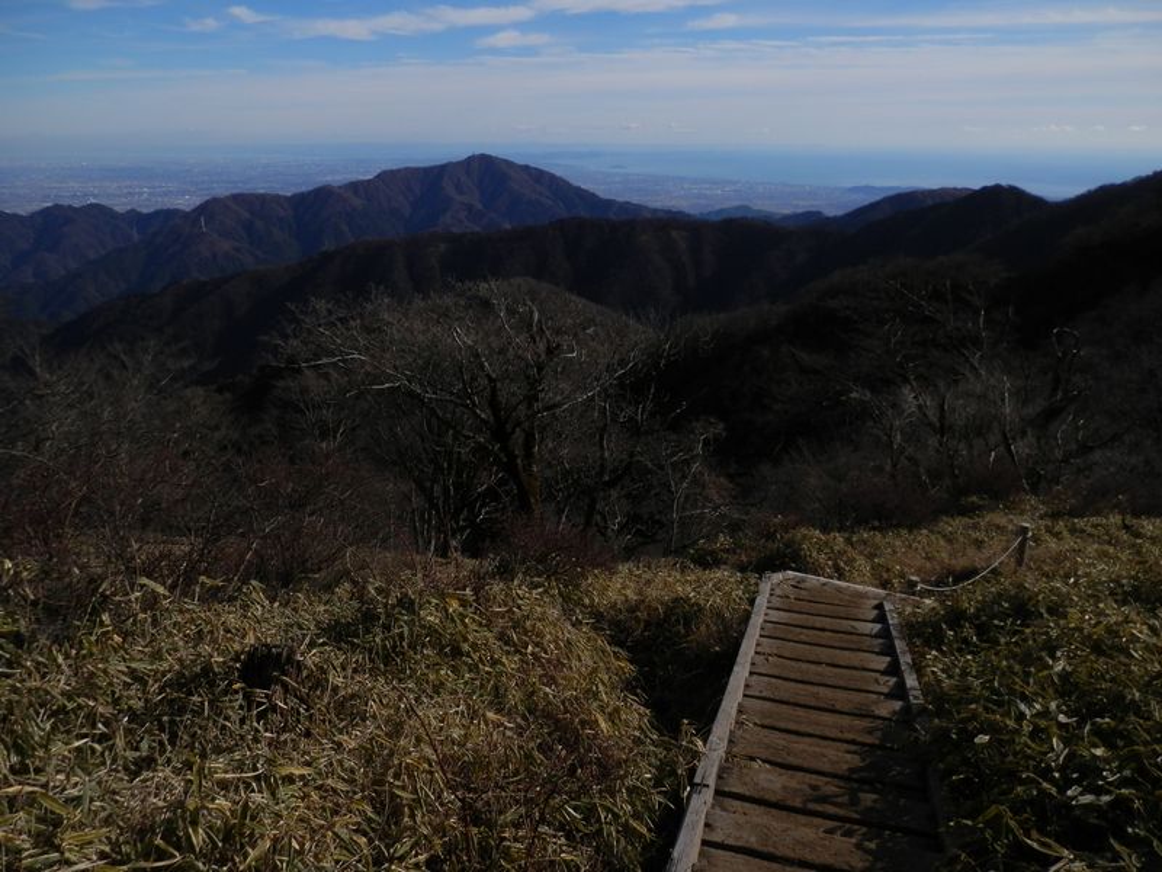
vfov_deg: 54.9
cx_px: 581
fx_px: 839
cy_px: 436
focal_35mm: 25
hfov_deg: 69.4
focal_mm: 4.5
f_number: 8.7
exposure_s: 1/320
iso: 80
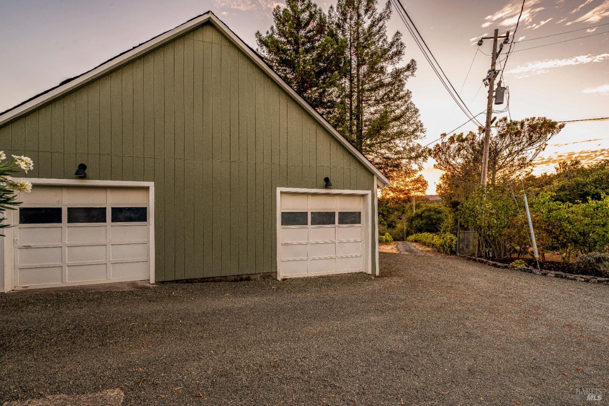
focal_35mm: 16
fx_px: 271
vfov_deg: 73.7
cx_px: 304
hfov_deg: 96.7
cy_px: 203
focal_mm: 16
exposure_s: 1/10
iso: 400
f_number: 11
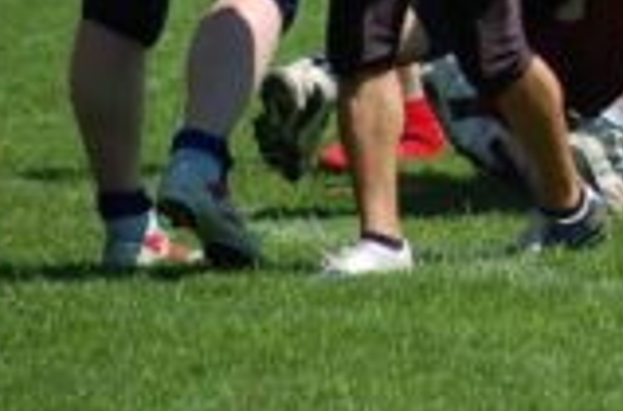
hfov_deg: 2.8
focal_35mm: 726
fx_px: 12527
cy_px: -145
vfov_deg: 1.9
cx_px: 837
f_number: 4.8
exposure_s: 1/1250
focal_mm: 170
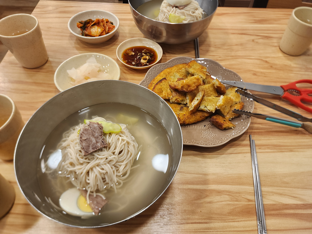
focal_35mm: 23
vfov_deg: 58.9
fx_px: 207
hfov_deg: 73.9
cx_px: 156
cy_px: 117
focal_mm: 6.4
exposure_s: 1/120
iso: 160
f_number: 1.8
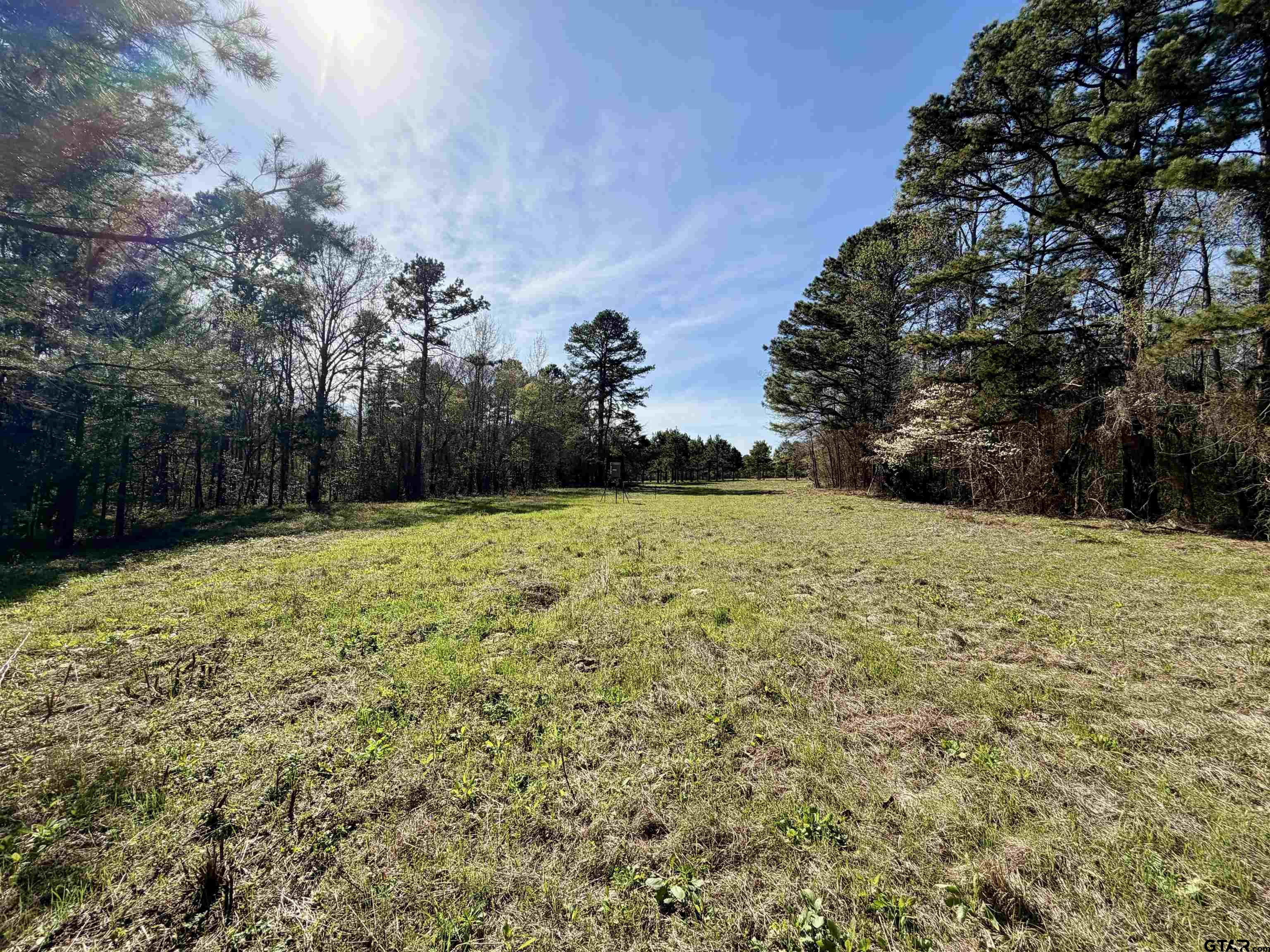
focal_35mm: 14
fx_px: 514
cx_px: 635
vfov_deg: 85.7
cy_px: 476
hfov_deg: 102.1
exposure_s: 1/914
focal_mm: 2.22
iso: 20
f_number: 2.2
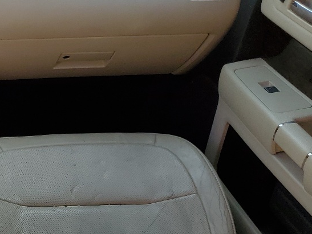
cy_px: 210
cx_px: -116
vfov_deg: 19.1
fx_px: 685
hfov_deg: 22.4
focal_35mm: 76
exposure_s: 1/556
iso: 50
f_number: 1.5
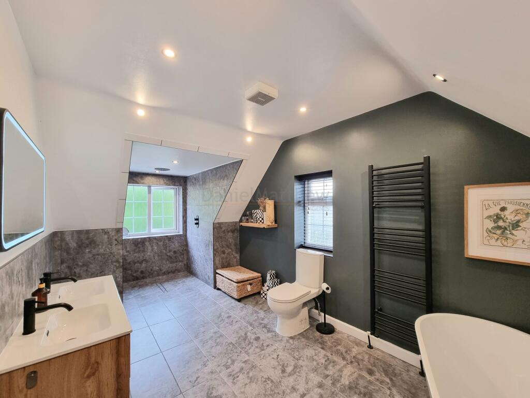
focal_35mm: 13
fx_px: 199
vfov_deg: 89.9
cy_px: 199
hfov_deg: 106.2
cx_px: 265
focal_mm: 2.2
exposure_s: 1/50
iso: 160
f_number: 2.2
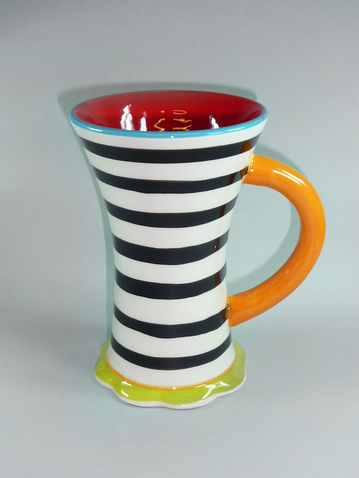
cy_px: 239
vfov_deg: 38.2
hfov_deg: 29.1
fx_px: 691
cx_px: 180
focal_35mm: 50
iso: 100
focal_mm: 5
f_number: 3.4
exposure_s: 1/30
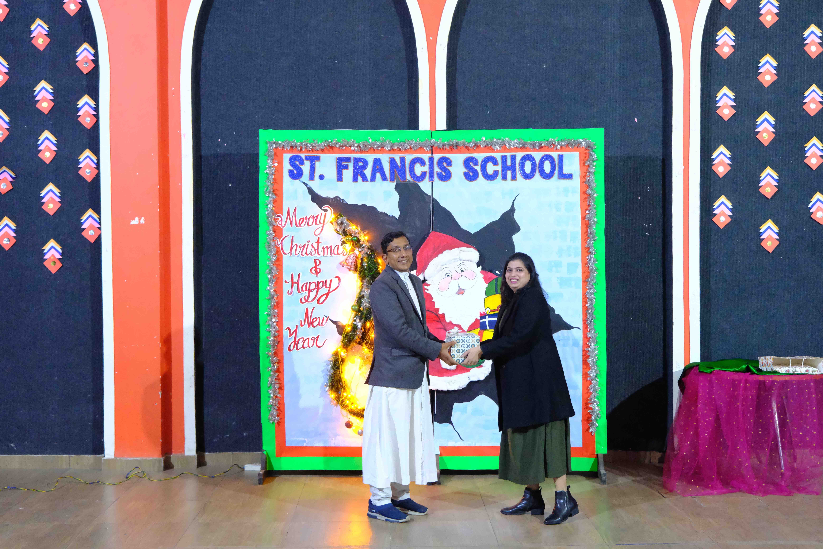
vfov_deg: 29.2
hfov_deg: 42.7
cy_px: 274
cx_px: 412
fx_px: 1052
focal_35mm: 46
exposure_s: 1/60
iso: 8000
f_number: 4
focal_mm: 30.8
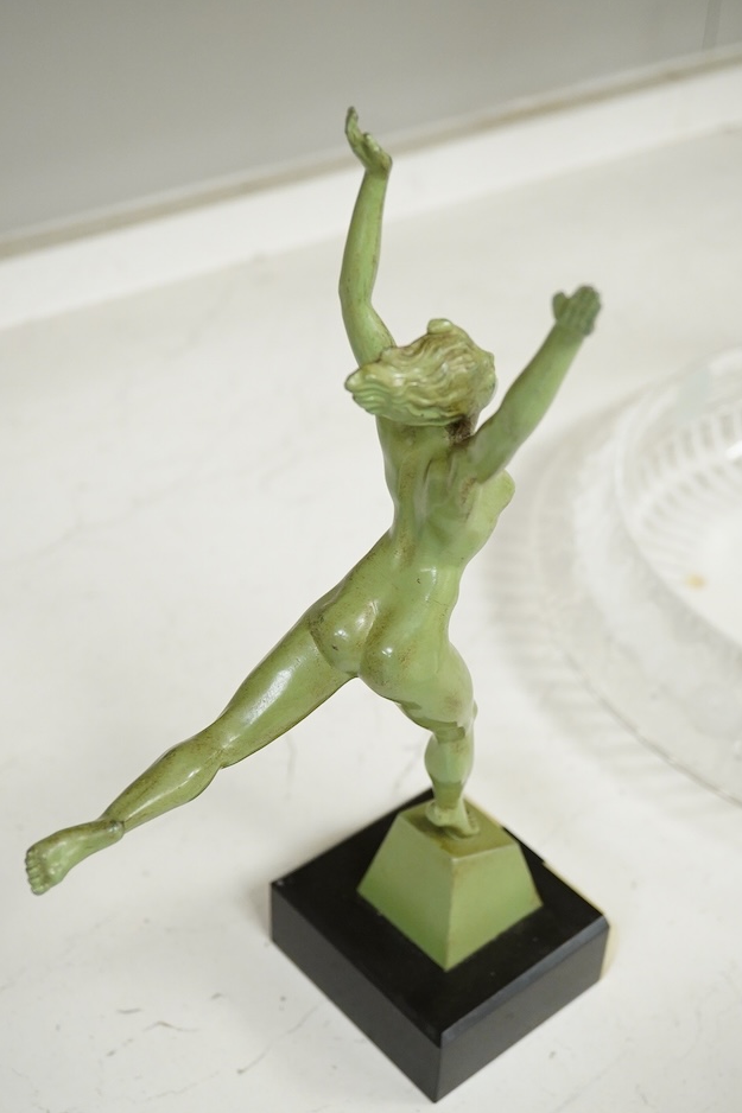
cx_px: 362
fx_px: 1670
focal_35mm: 54
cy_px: 606
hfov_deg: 25.0
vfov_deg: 36.9
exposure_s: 1/160
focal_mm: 30
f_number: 6.3
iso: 2500
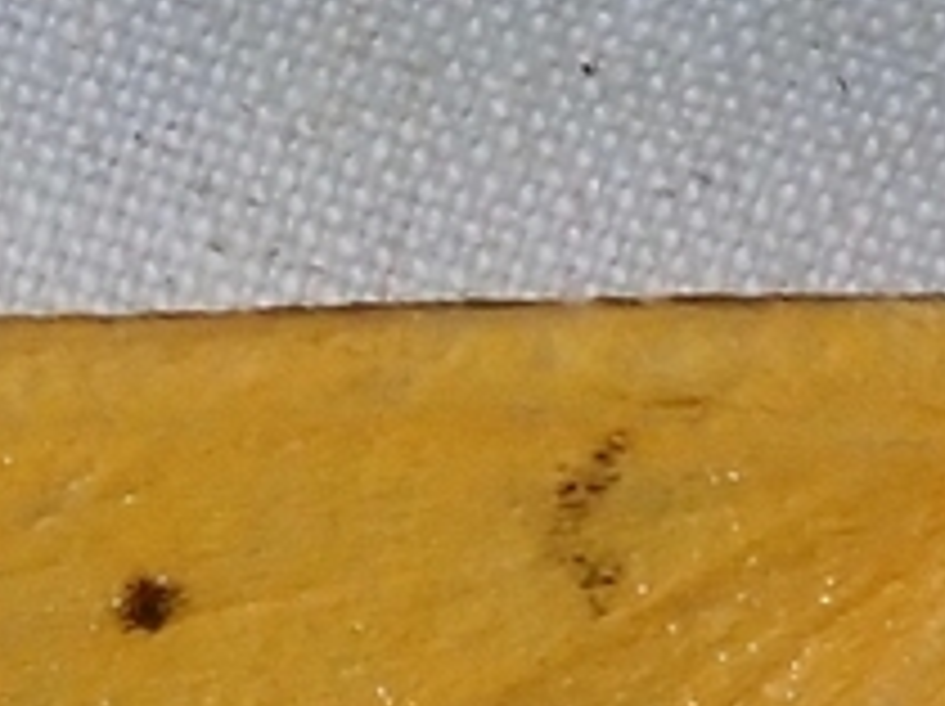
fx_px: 14834
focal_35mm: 544
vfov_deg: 2.7
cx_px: 1094
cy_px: 1072
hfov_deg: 3.6
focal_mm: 18
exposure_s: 1/200
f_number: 6.3
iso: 200
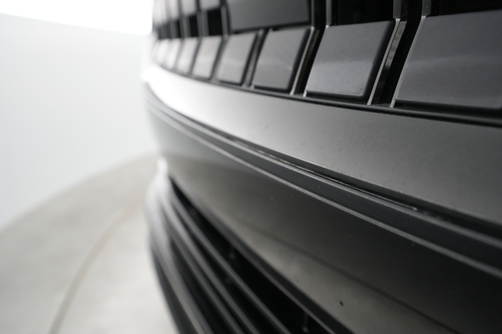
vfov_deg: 46.4
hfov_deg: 65.5
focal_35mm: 28
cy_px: 167
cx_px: 251
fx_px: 390
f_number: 4.5
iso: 5000
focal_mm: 28
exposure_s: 1/100
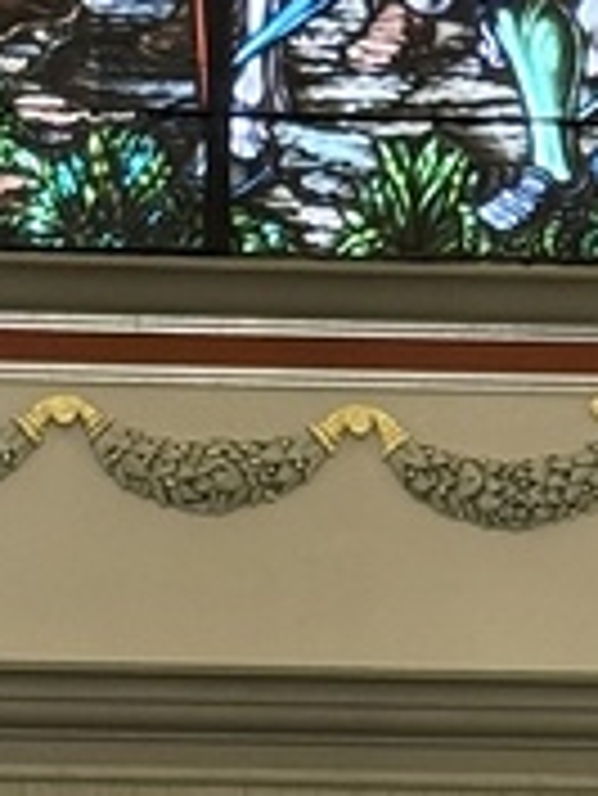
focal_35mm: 278
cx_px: 400
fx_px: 6396
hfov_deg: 5.4
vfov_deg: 6.8
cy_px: 1677
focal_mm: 6.76
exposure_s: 1/60
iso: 160
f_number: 1.78
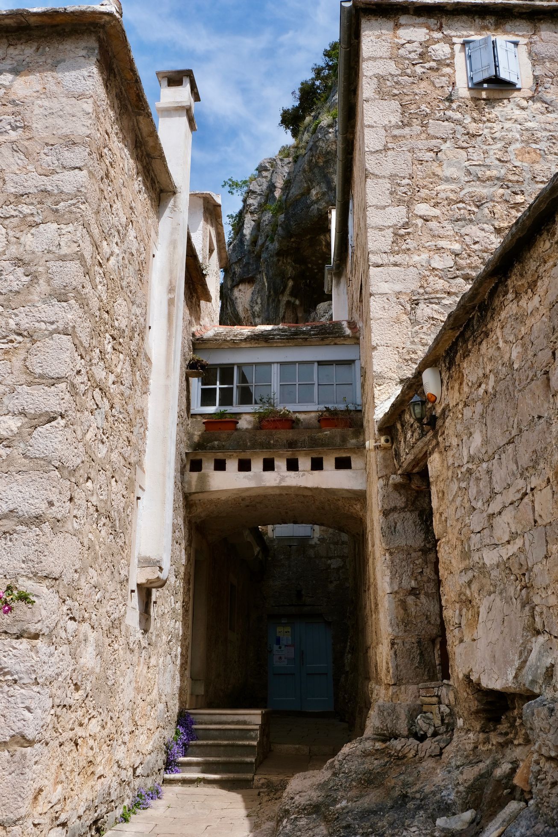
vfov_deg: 57.2
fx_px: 767
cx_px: 279
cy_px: 418
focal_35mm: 33
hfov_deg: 40.0
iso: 250
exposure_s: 1/250
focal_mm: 22.3
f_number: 16
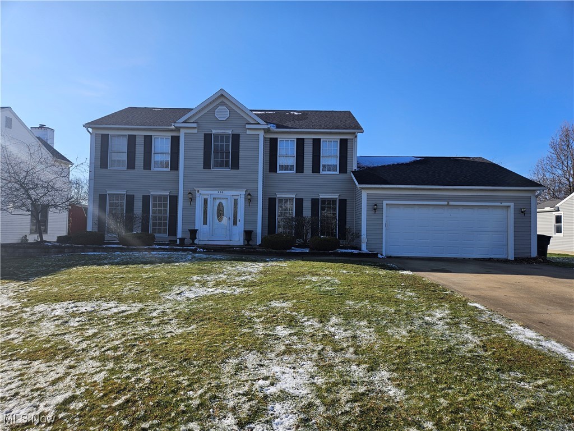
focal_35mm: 23
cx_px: 287
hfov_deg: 73.9
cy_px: 216
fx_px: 381
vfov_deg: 58.9
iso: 25
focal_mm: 5.4
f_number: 1.8
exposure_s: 1/1994
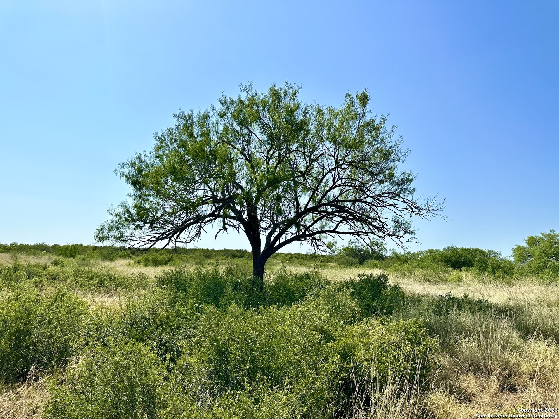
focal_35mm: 24
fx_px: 388
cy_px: 210
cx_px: 280
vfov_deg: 56.8
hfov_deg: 71.6
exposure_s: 1/8197
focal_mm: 6.86
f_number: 1.78
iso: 80
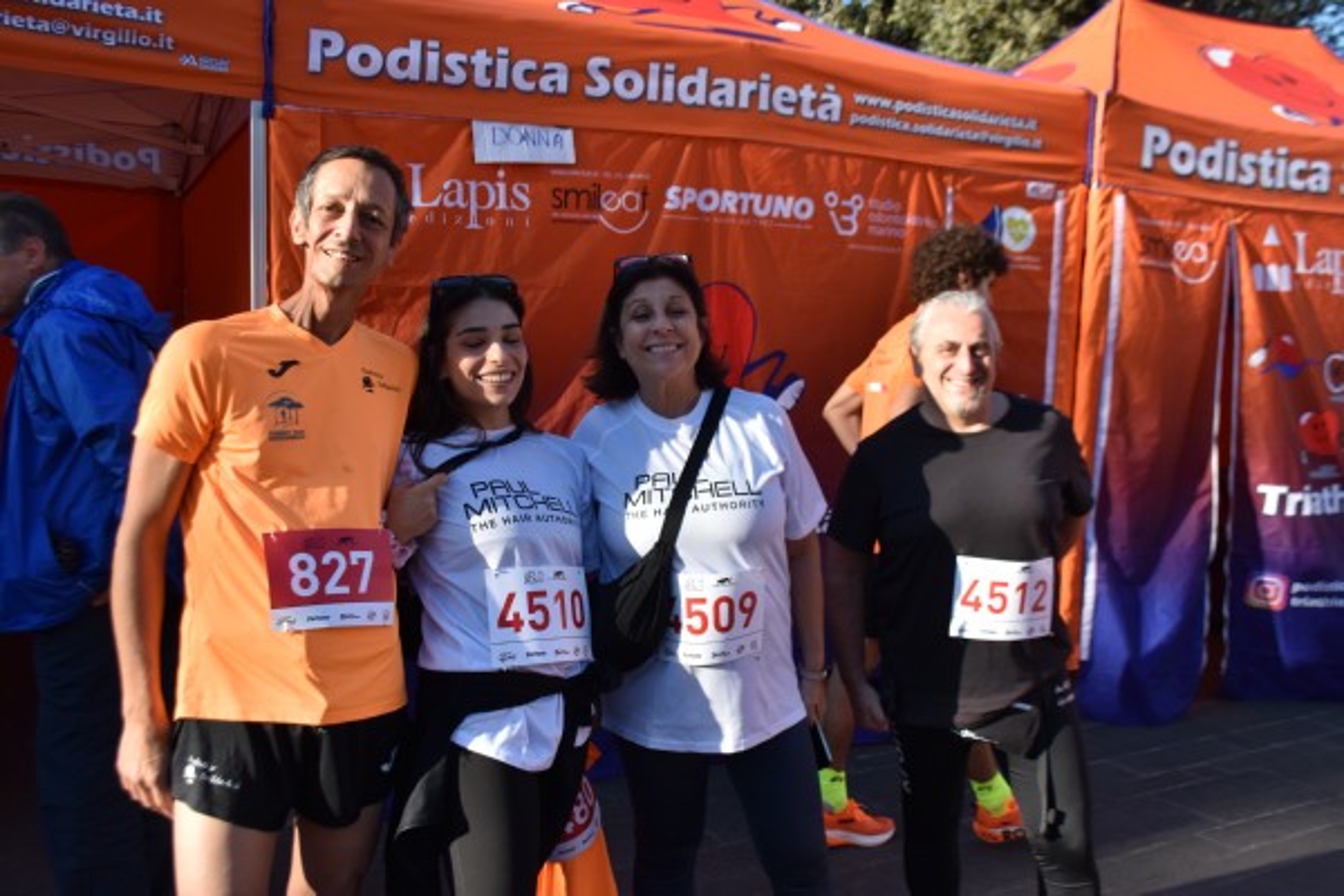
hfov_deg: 55.1
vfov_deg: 38.4
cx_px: 672
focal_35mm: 34
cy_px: 448
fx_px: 1288
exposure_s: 1/800
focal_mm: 23
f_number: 5.6
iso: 320
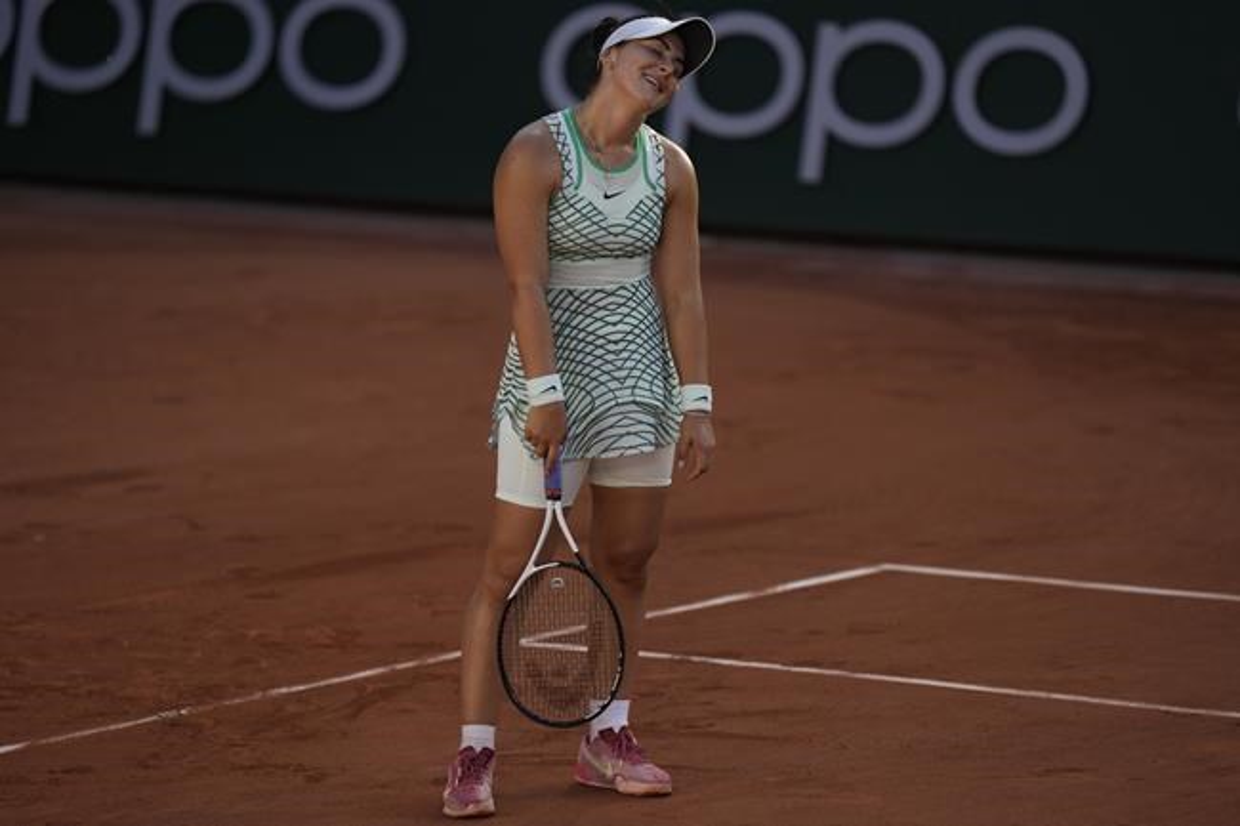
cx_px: 620
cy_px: 413
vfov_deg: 3.4
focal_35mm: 400
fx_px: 13773
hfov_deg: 5.2
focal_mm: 400
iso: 320
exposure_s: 1/3200
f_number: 2.8
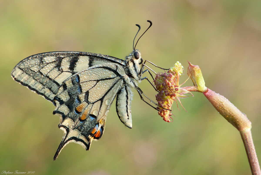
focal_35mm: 158
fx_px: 1144
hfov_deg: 13.0
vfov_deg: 8.7
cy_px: 88
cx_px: 130
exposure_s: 1/8
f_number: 11
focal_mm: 105
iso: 100
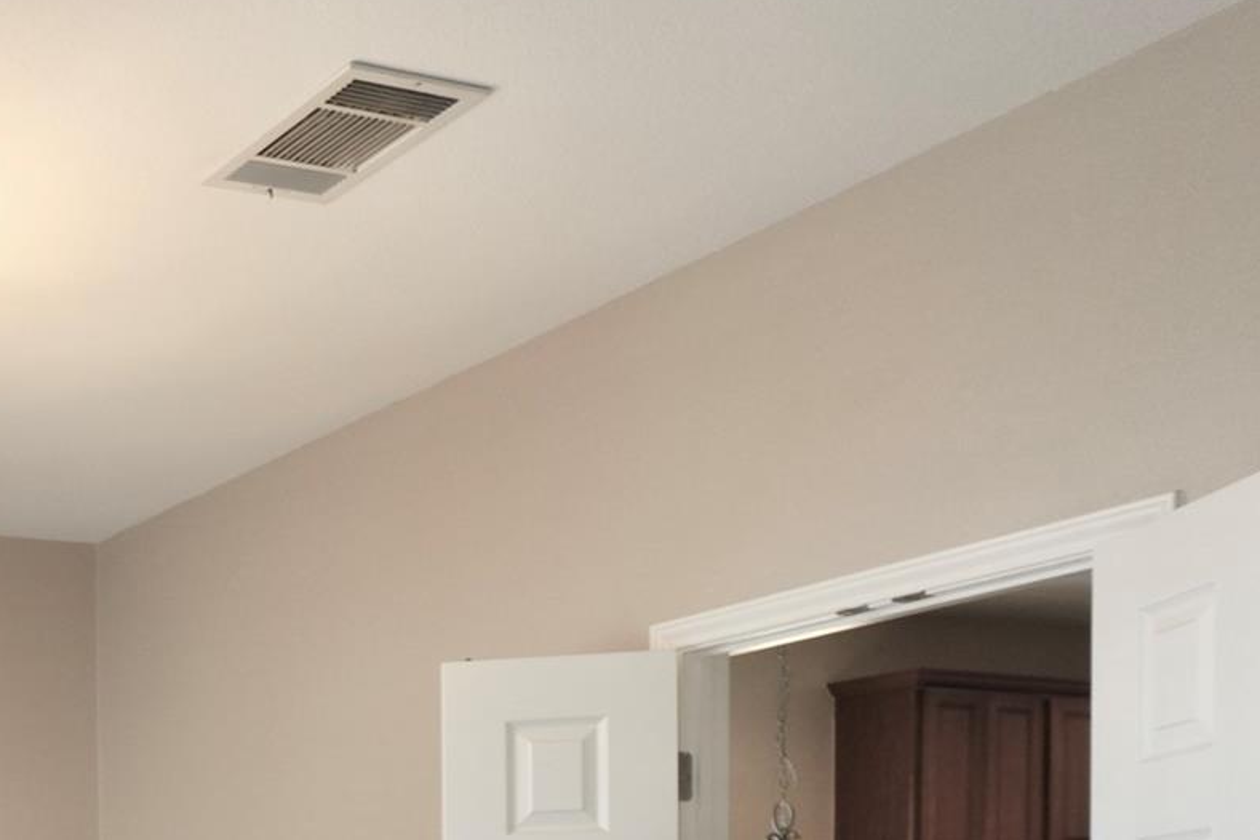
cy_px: 1070
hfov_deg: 33.1
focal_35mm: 52
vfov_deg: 23.2
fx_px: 1820
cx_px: -144
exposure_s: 1/80
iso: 200
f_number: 2
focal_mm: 7.6
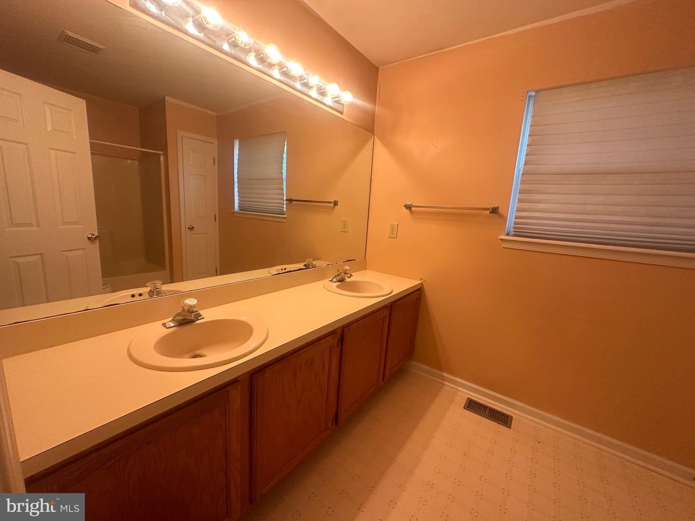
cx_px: 348
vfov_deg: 85.7
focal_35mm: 14
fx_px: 281
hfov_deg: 102.1
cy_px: 260
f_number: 2.2
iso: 320
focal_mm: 2.22
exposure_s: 1/120
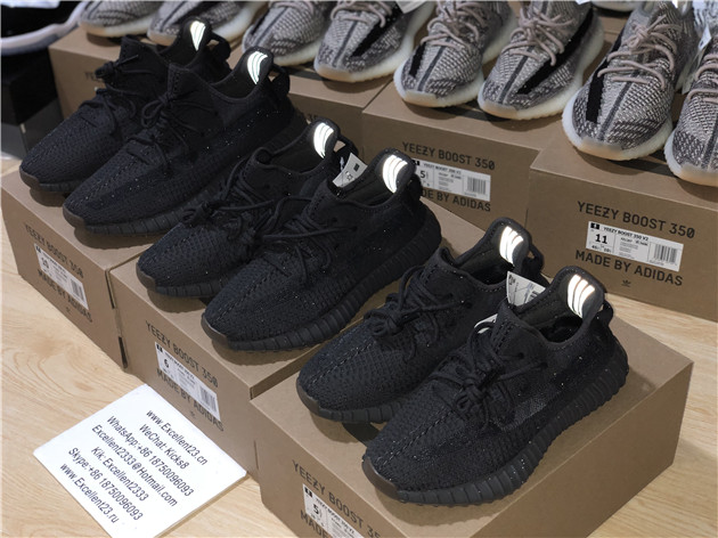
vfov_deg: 28.0
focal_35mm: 52
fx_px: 1078
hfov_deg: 36.8
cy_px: 269
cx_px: 359
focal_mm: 6
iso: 80
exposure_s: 1/30
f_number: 2.4
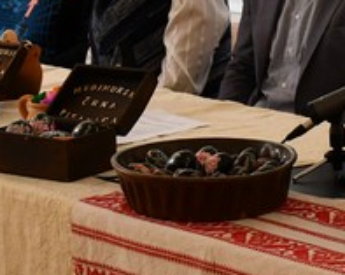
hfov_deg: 10.9
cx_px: 333
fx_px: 1794
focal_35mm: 176
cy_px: 17
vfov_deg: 8.7
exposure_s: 1/125
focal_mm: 24
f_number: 3.8
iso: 1400
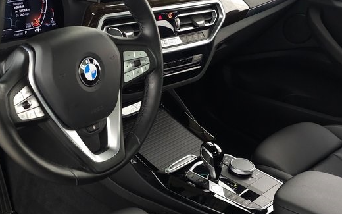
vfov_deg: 26.3
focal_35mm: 48
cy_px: 174
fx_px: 447
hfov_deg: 40.9
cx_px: 96
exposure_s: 1/60
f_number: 1.7
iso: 320
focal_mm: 6.3
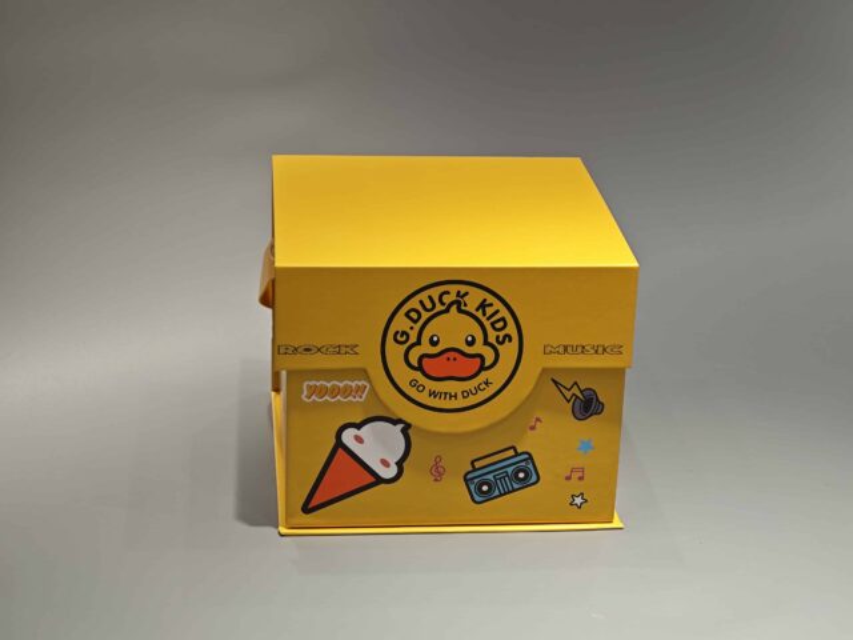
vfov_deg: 19.6
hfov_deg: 26.0
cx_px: 426
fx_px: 1848
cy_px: 320
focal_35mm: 75
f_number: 2
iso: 160
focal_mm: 10.1
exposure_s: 1/100
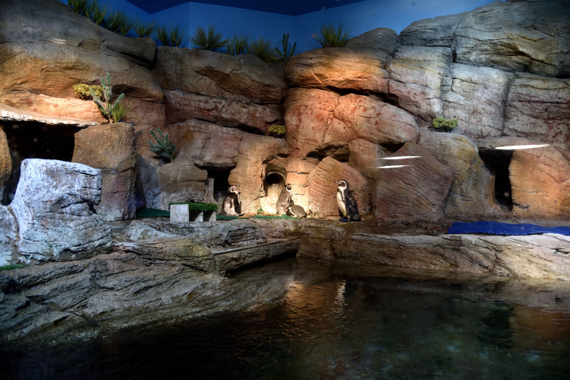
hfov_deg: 73.7
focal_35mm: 24
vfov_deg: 53.2
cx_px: 285
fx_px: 380
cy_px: 190
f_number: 4
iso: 1250
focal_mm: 24
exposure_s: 1/125
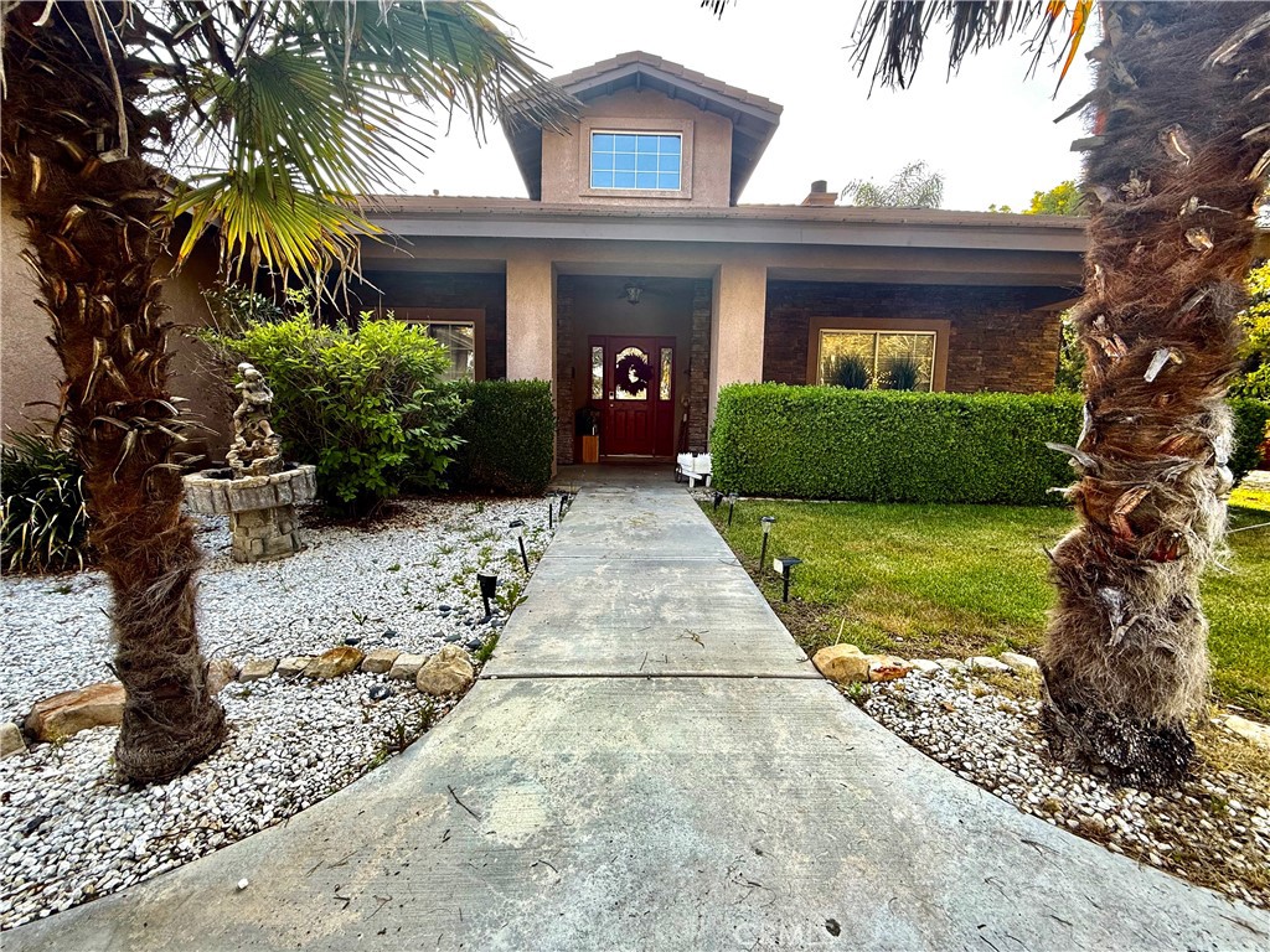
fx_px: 514
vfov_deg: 85.7
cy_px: 476
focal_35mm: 14
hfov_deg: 102.1
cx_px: 635
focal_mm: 2.22
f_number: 2.2
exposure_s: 1/137
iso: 50
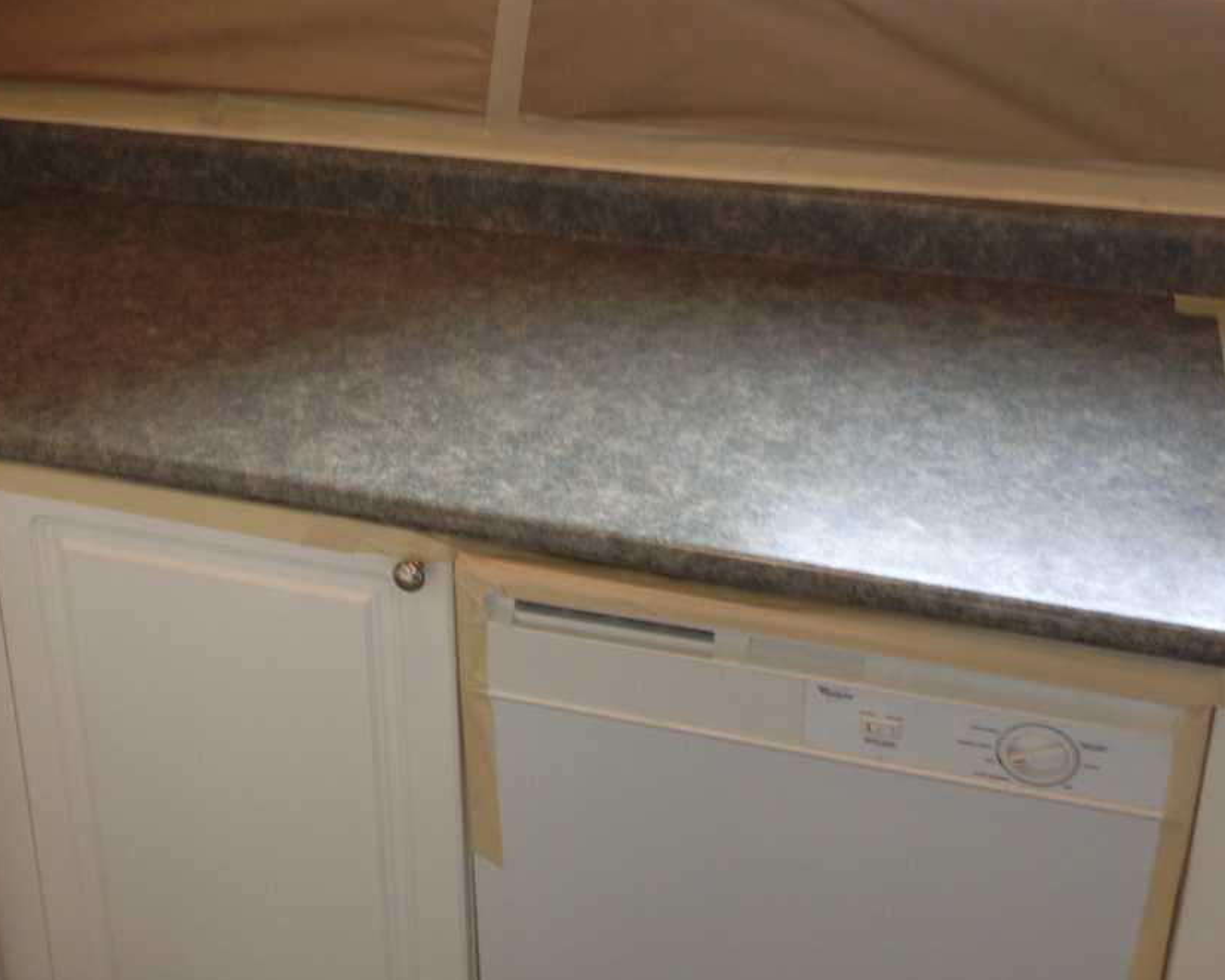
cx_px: 305
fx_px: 1885
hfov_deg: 35.2
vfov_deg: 28.8
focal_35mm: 52
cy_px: 259
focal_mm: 4.13
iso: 50
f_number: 2.4
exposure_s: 1/22
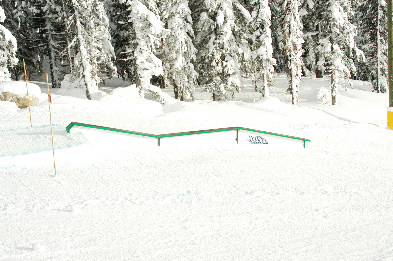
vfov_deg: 25.7
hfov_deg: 37.9
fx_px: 573
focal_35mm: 52
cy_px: 130
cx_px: 196
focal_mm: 35
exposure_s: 1/500
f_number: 8
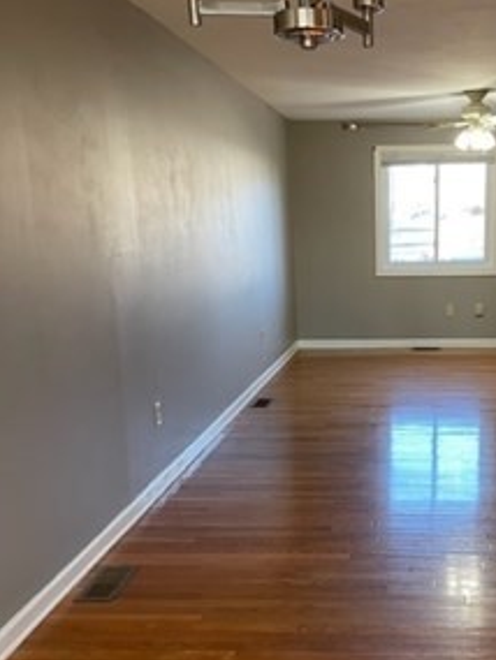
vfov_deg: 45.4
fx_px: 783
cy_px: 408
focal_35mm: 41
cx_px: 389
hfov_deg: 34.2
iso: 160
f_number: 1.6
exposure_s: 1/60
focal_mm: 5.1
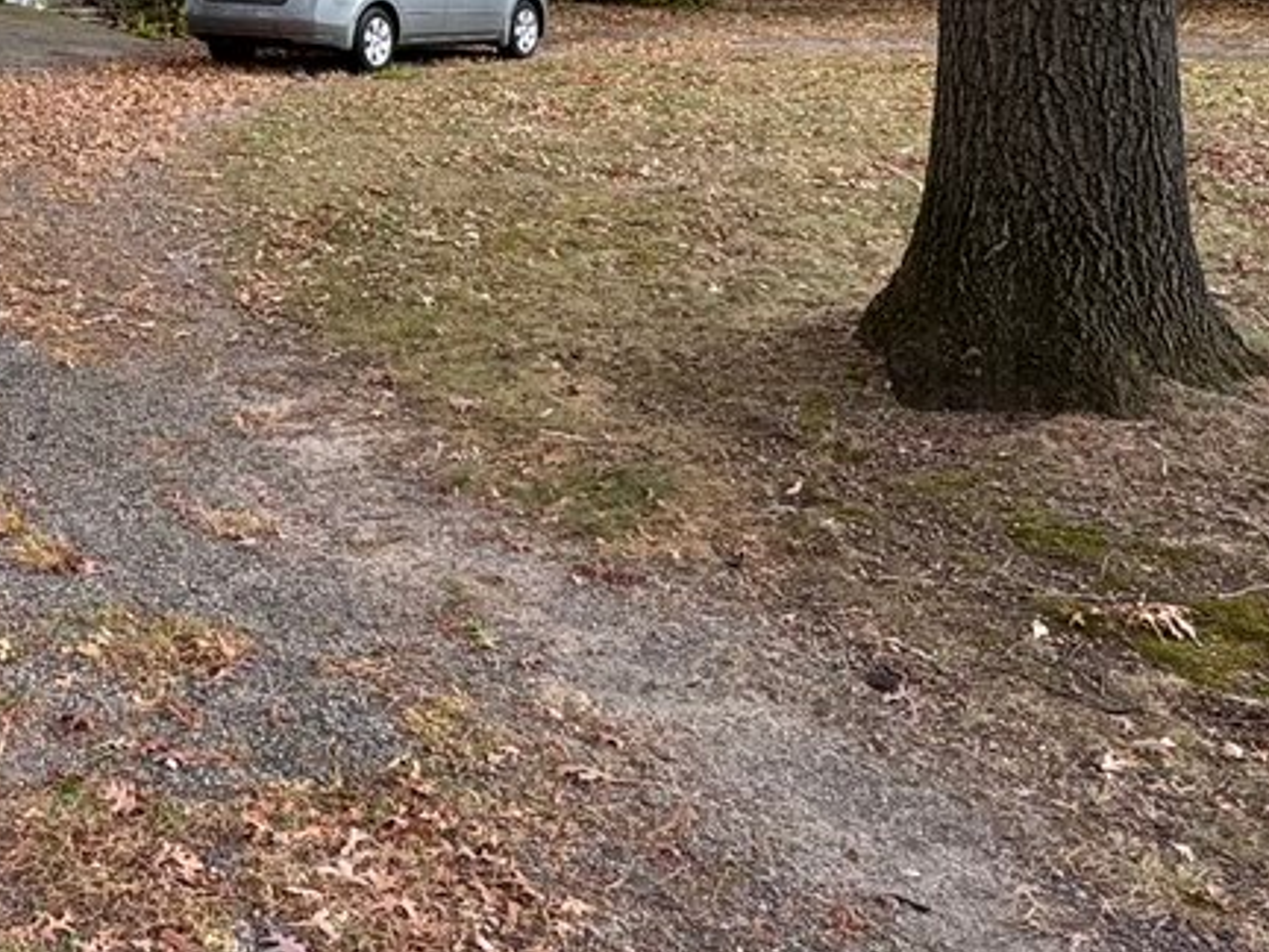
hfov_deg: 35.4
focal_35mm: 49
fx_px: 1796
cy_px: 60
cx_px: 13
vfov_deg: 28.3
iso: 40
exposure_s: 1/291
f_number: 2.2
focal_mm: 2.22
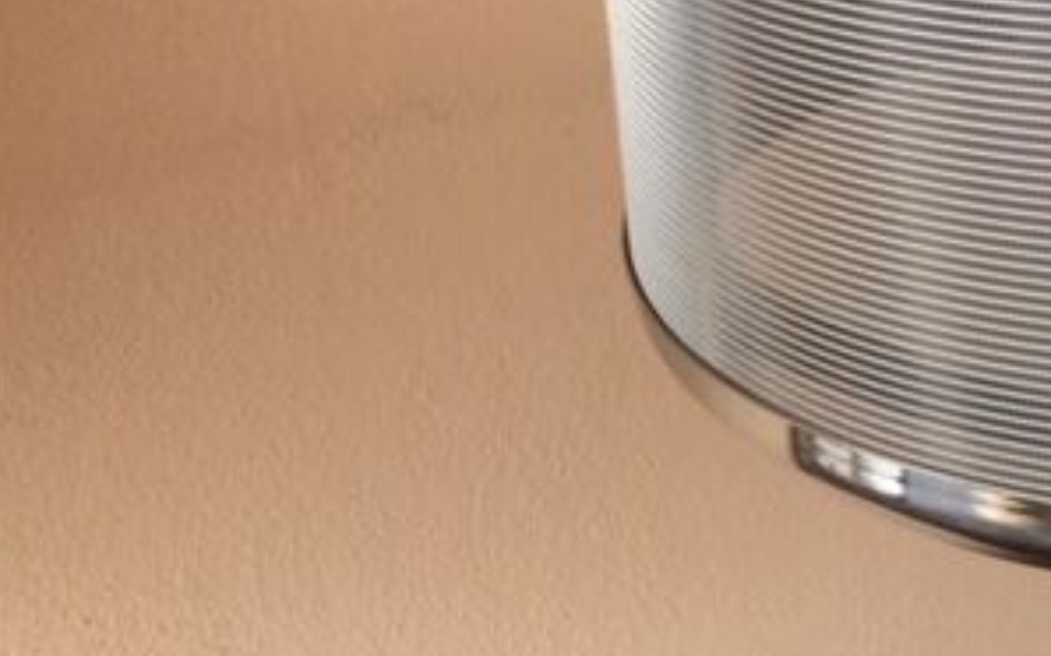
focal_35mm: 66
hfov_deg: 28.8
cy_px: -109
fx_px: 1890
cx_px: 1083
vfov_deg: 18.7
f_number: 2.2
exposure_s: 1/100
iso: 32
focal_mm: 4.15
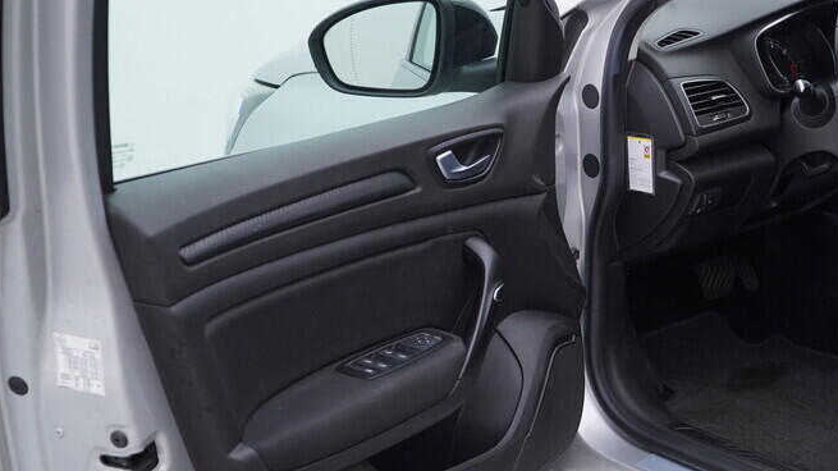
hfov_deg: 34.8
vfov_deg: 20.4
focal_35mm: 59
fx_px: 1311
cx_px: 617
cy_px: 232
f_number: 3.5
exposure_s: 1/60
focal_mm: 24
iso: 125
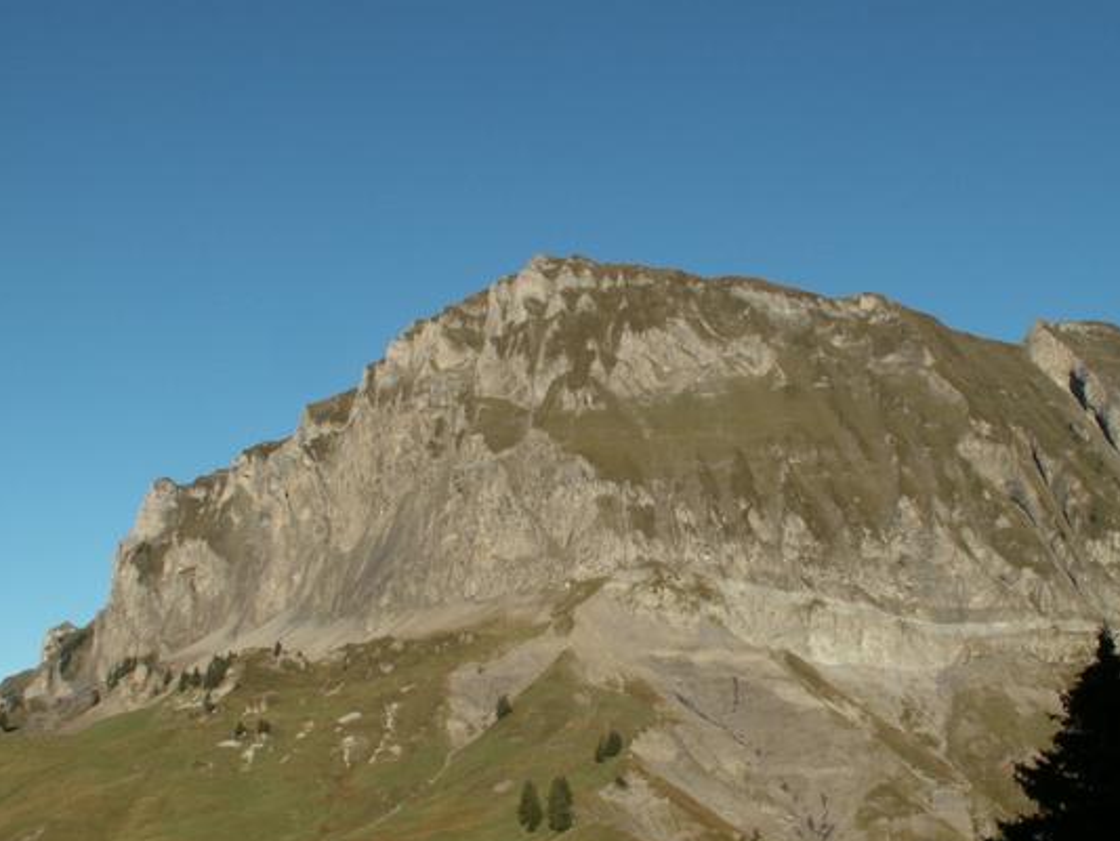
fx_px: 1359
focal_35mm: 42
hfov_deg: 44.7
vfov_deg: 34.3
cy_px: 460
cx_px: 632
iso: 50
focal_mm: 5.86
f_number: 6.3
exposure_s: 1/200
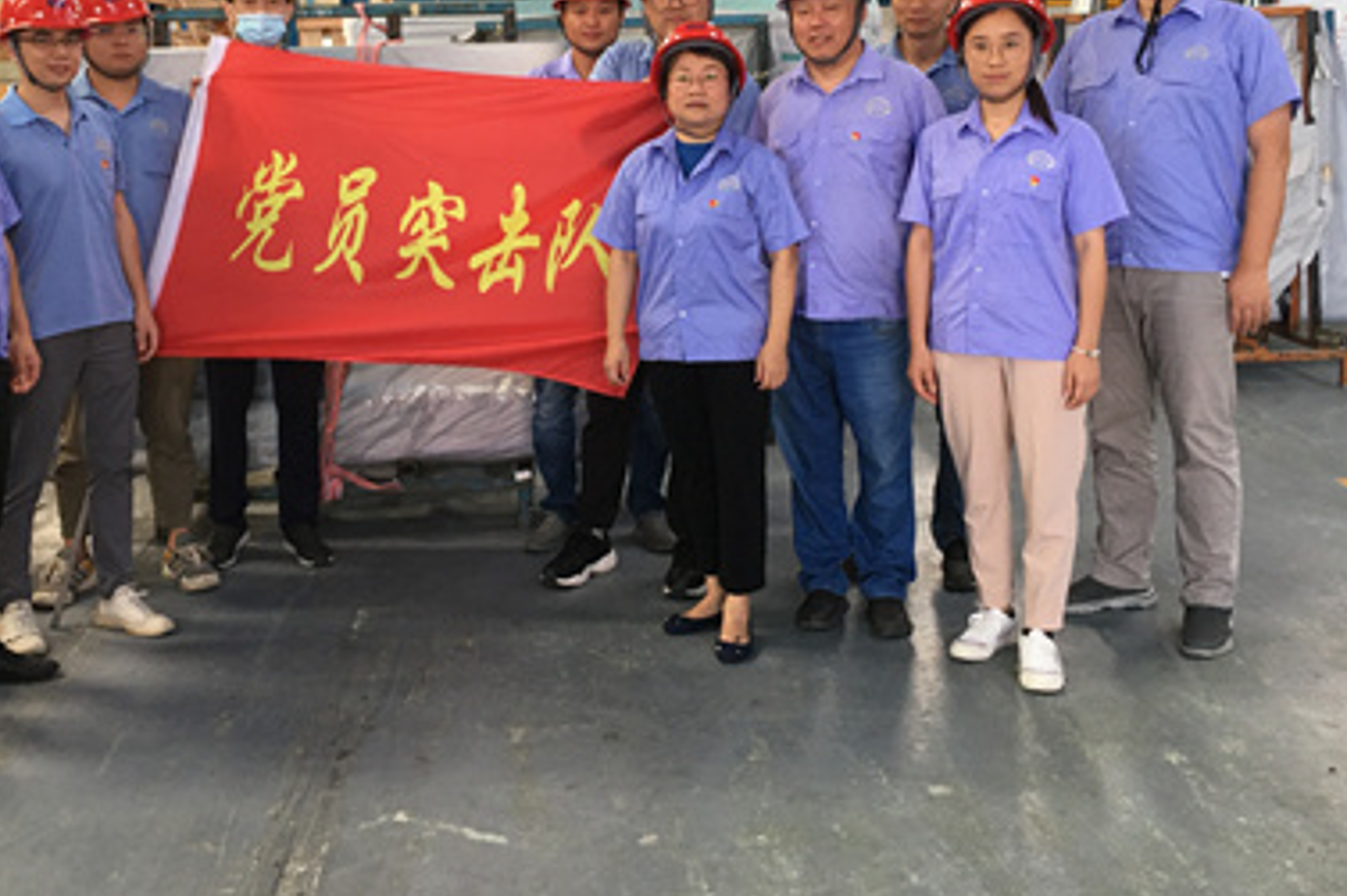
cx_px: 625
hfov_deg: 44.5
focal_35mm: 44
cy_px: 264
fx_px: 1646
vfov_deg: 30.2
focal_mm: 4.15
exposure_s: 1/33
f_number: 2.2
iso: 64
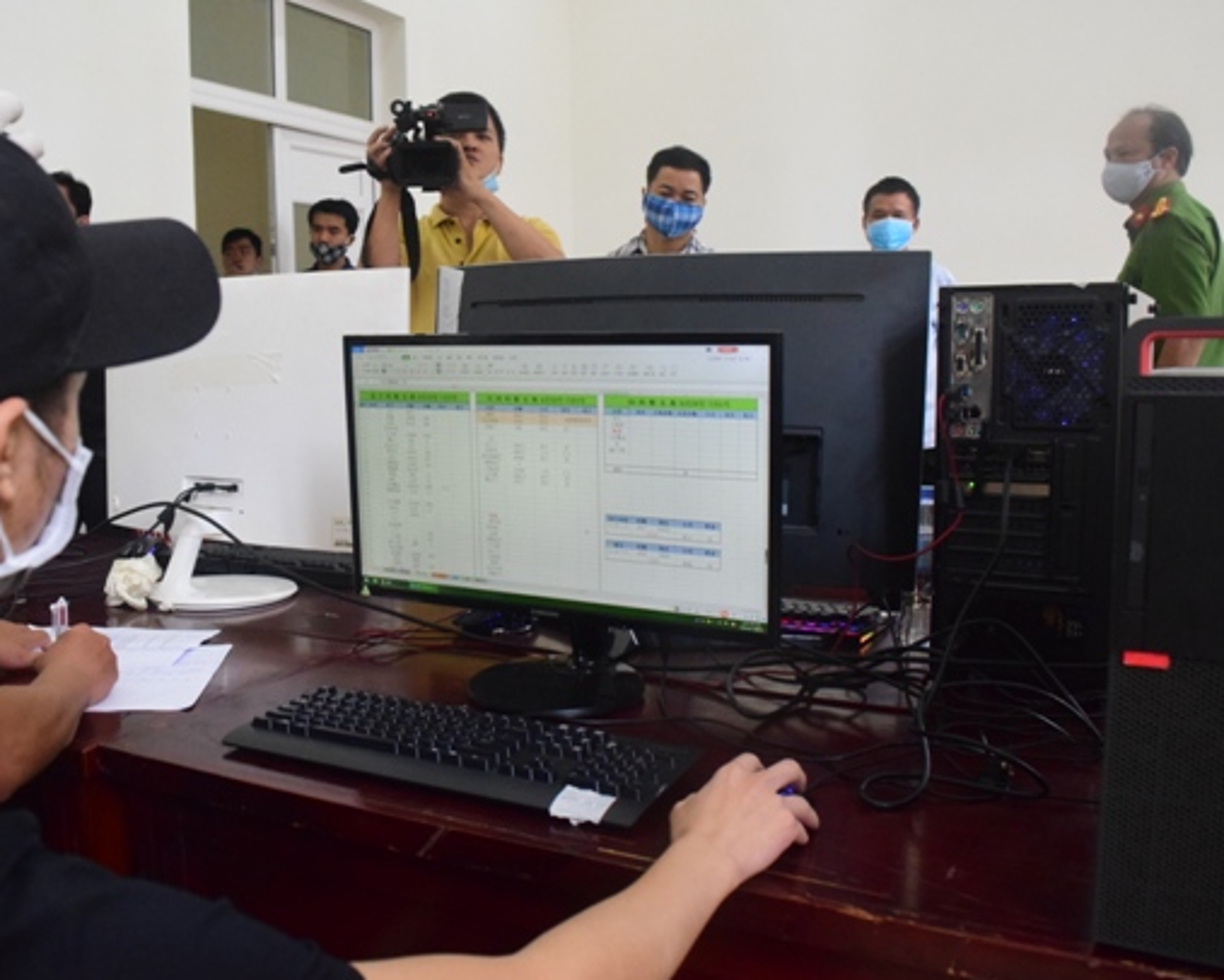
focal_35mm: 32
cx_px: 478
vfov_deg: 45.8
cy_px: 496
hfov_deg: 55.2
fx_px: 1160
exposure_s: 1/320
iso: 4000
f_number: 5.6
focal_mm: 18
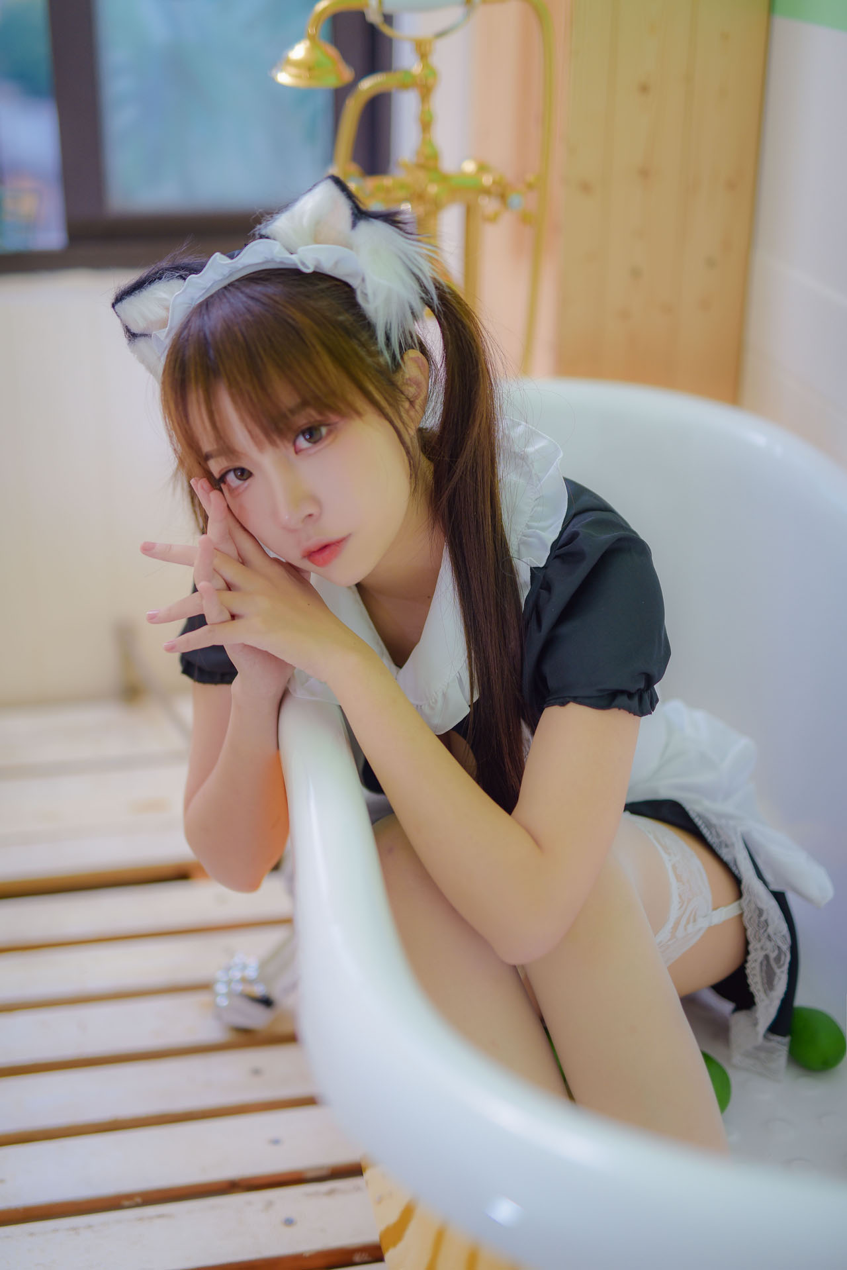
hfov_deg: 27.0
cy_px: 635
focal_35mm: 50
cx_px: 424
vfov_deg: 39.6
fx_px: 1763
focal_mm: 50
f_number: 1.4
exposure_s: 1/500
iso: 100
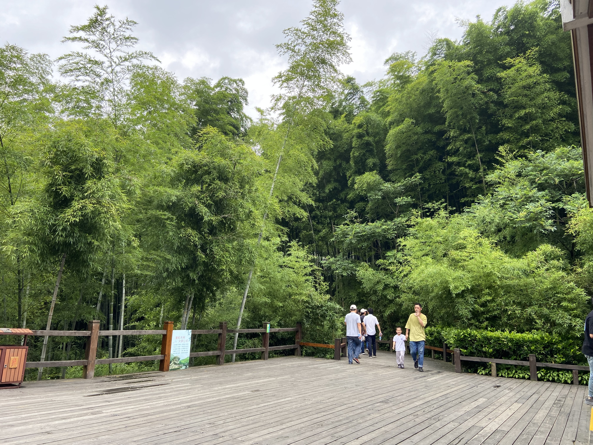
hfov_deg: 67.3
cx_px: 296
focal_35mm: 26
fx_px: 445
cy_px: 222
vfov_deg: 53.1
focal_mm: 4.25
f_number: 1.8
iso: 32
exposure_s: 1/252
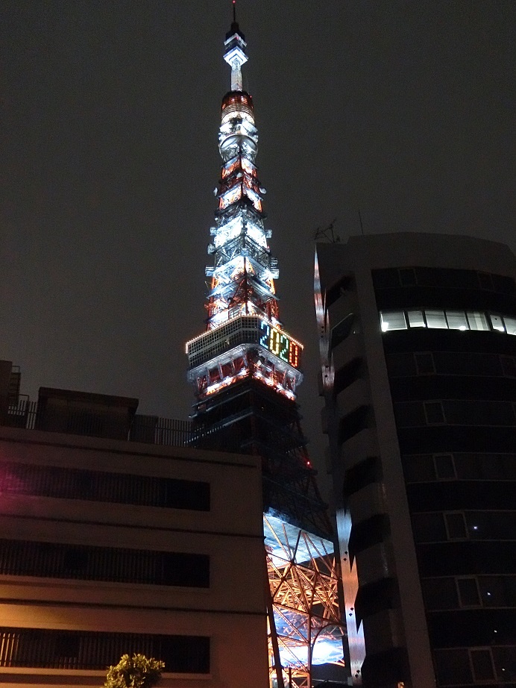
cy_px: 344
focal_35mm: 39
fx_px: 775
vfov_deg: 47.9
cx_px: 258
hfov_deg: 36.8
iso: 800
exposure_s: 1/8
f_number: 4.1
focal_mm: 6.9
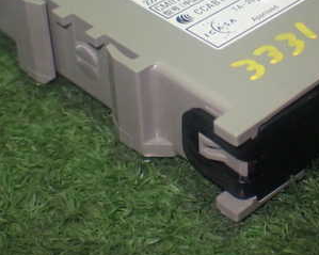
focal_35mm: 98
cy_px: 41
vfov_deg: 15.6
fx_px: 925
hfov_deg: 19.4
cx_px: 251
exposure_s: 1/50
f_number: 3.2
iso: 400
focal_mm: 9.01
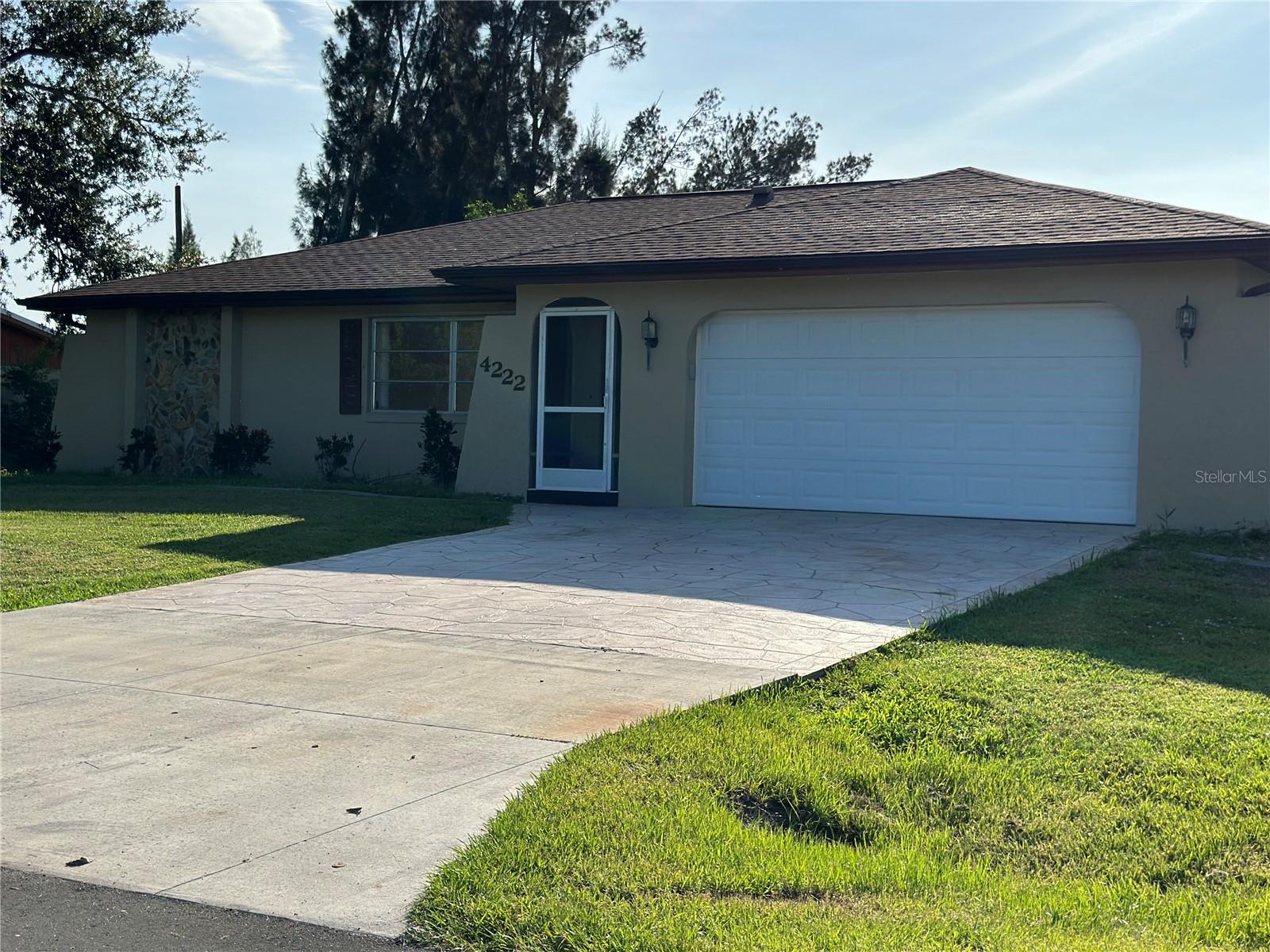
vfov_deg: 30.3
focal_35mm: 48
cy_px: 476
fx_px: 1761
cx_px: 635
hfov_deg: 39.7
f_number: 1.78
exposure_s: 1/5882
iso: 100
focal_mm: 6.86
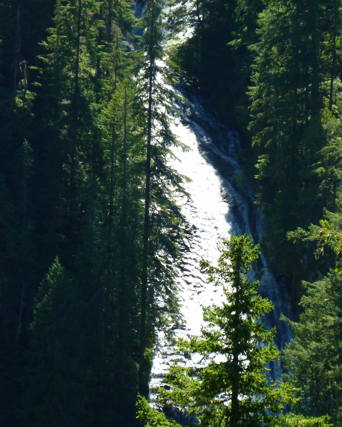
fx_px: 3518
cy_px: 205
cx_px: 169
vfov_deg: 7.0
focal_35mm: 278
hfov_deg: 5.6
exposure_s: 1/125
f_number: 5.9
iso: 160
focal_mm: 36
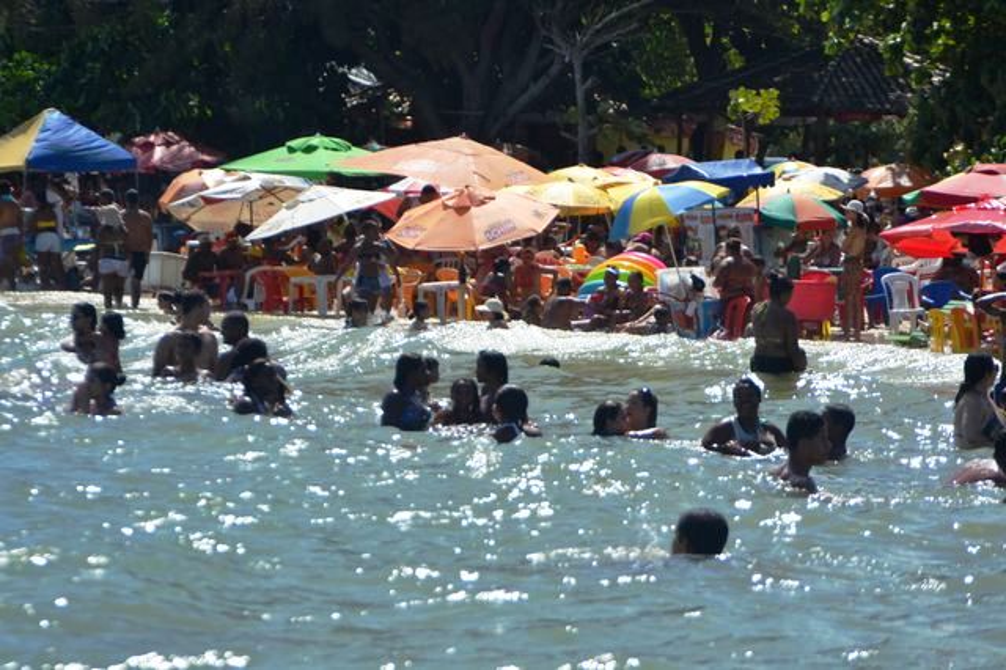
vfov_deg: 7.6
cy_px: 335
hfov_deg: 11.4
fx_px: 5027
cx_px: 503
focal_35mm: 180
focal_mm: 120
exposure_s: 1/640
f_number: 6.3
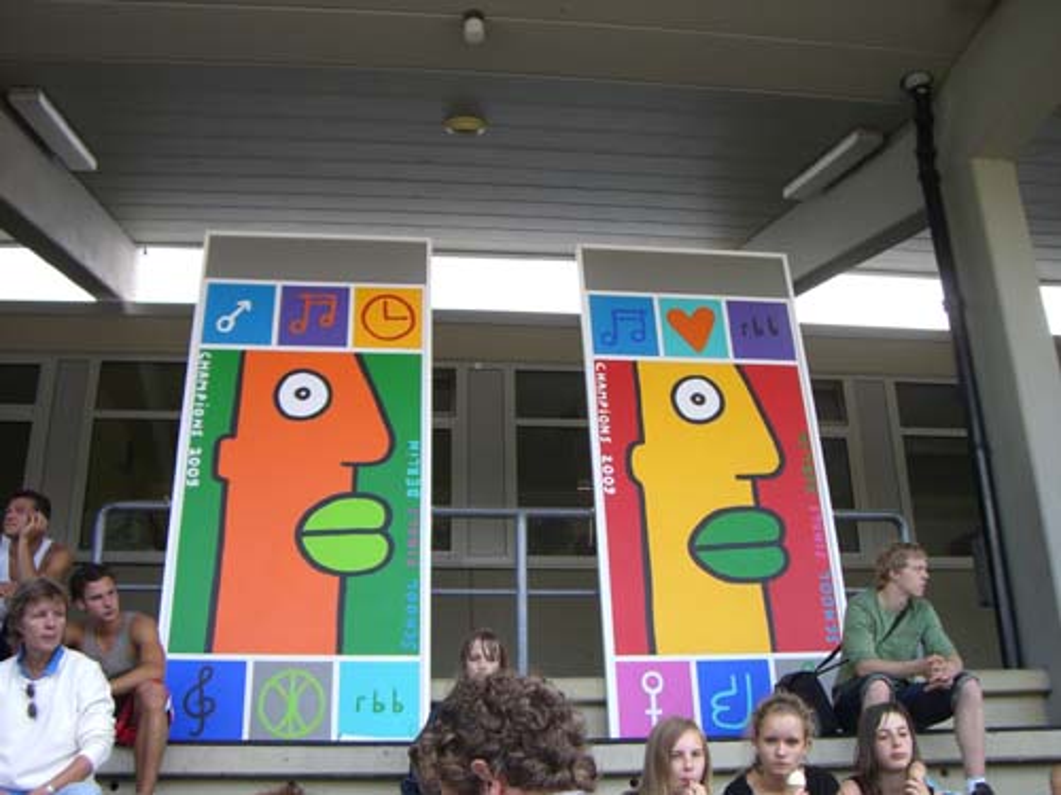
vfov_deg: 37.7
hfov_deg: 49.0
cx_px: 530
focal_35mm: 38
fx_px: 1165
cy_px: 398
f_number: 2.7
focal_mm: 6.2
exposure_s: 1/200
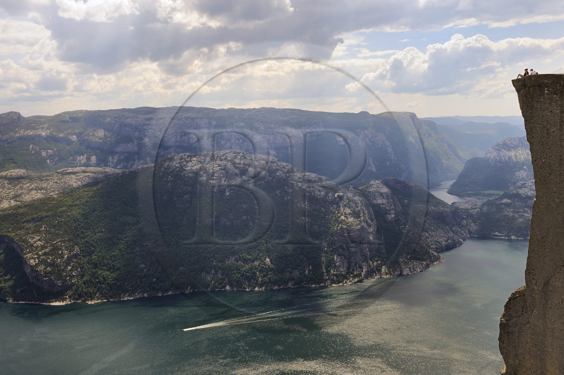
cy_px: 188
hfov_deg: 63.7
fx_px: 454
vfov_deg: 44.9
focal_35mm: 29
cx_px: 282
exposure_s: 1/160
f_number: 13
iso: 200
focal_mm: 29
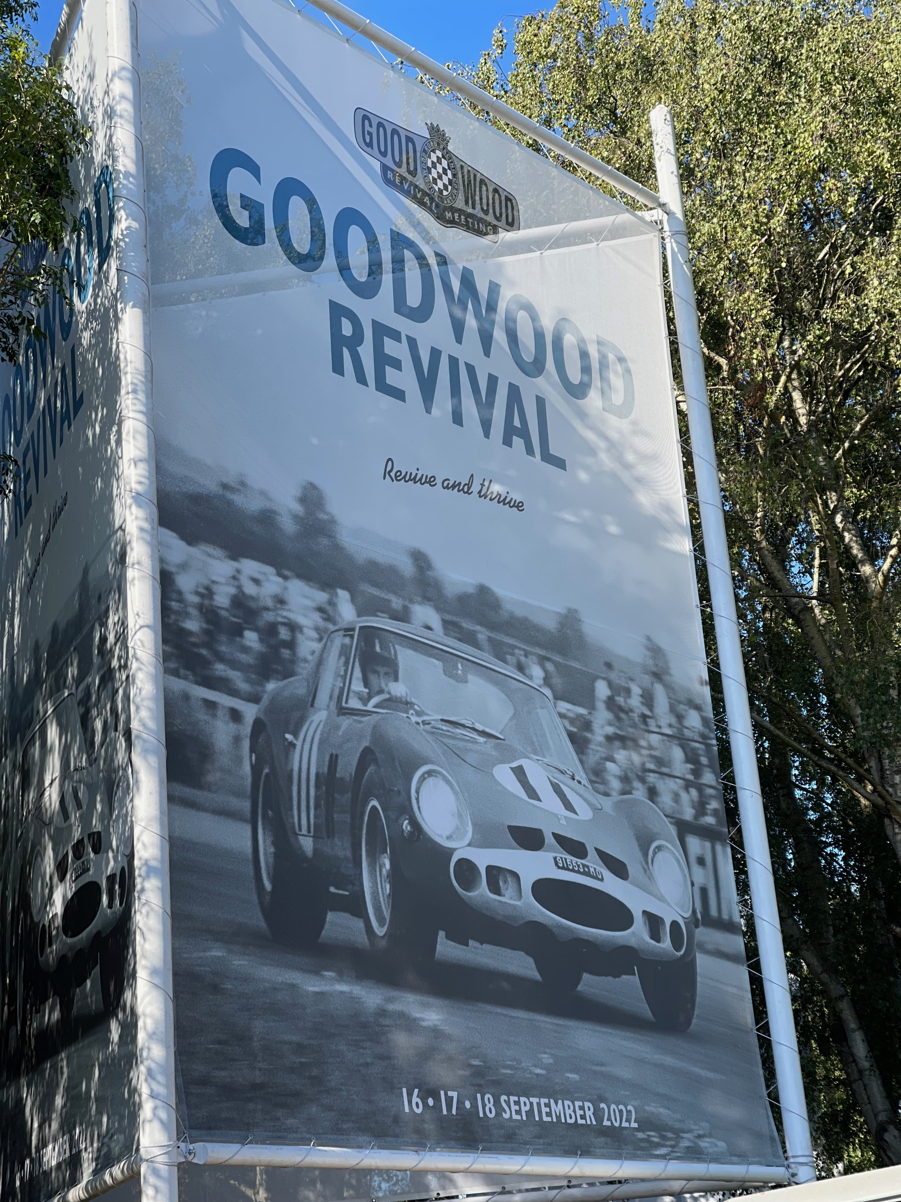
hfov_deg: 22.9
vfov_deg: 30.3
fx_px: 2221
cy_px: 601
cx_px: 450
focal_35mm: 64
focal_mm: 7.5
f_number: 2.2
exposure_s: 1/585
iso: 32
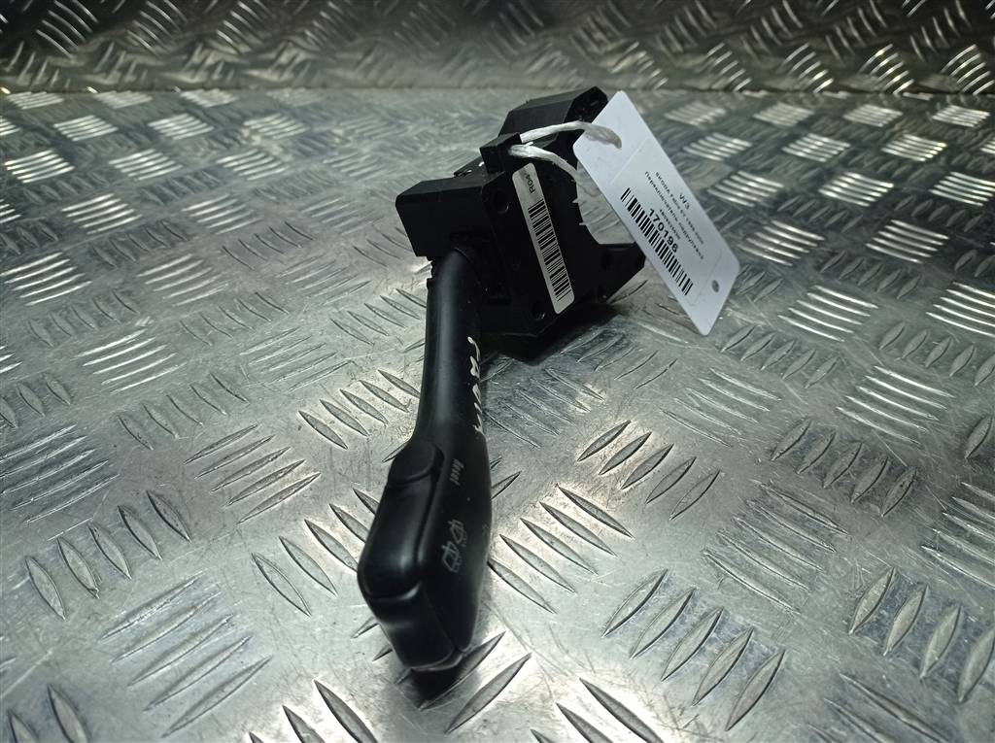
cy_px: 372
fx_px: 804
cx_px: 498
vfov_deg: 49.6
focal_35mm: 28
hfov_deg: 63.5
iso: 103
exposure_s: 1/428
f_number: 1.79
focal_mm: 4.7
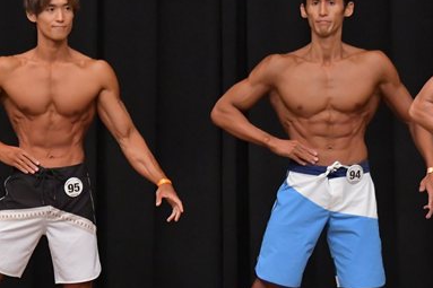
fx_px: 5470
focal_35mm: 455
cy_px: 204
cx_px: 166
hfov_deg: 4.5
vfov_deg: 3.0
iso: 6400
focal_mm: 150
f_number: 5.6
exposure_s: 1/400
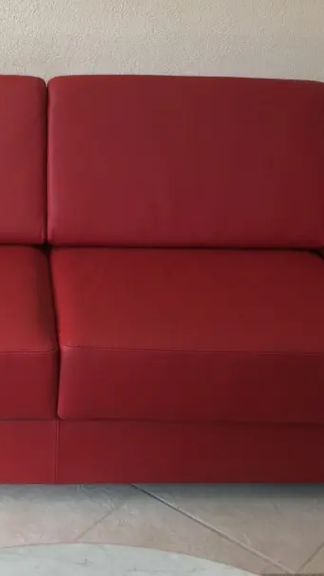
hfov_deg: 21.1
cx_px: 43
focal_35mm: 56
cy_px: 311
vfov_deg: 37.2
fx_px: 854
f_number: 2.2
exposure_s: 1/100
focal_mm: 4.15
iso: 40
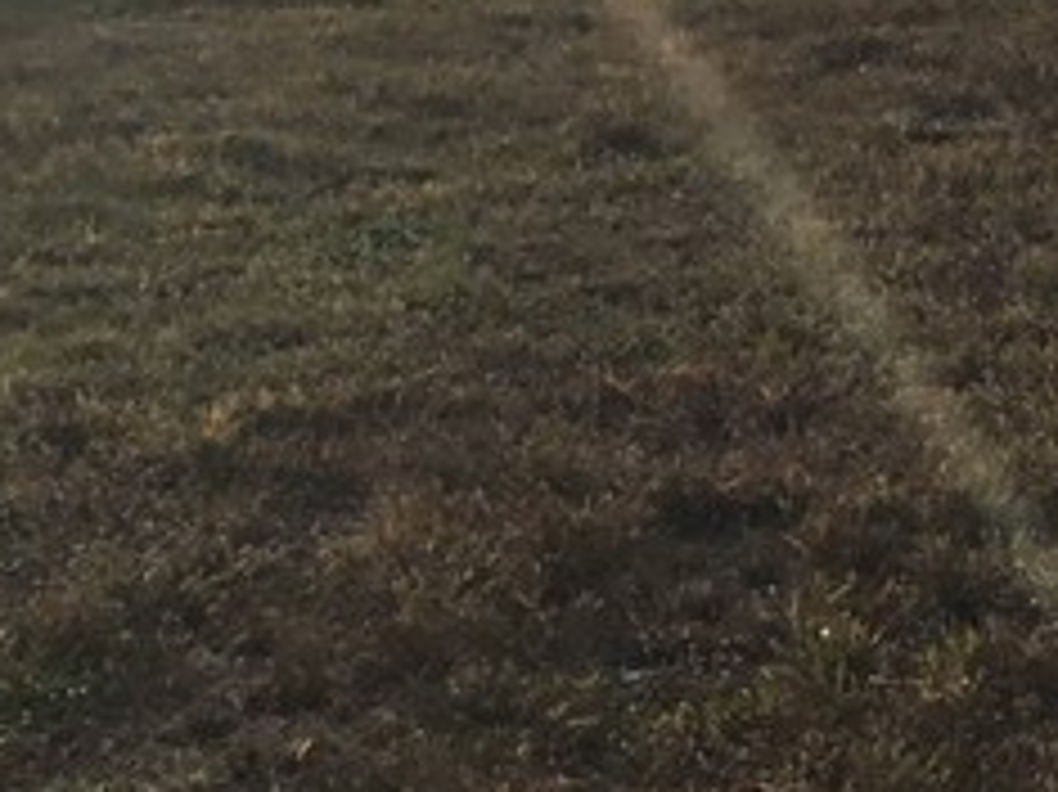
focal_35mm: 135
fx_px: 4124
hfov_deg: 14.2
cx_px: 1283
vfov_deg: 10.9
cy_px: 189
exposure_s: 1/1812
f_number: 2.4
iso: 25
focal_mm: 3.3
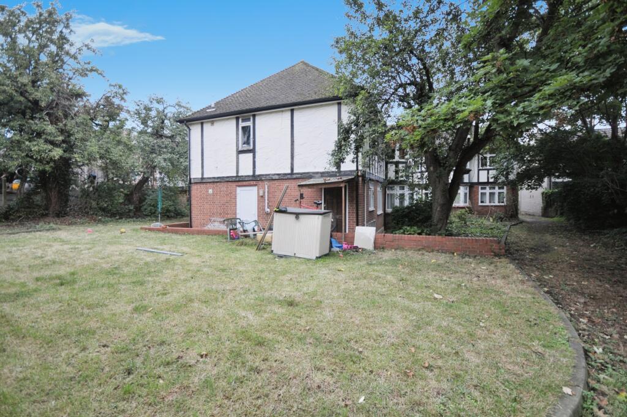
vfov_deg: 77.2
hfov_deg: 100.4
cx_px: 314
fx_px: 261
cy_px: 208
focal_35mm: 15
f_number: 4.5
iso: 200
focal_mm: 10
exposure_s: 1/80
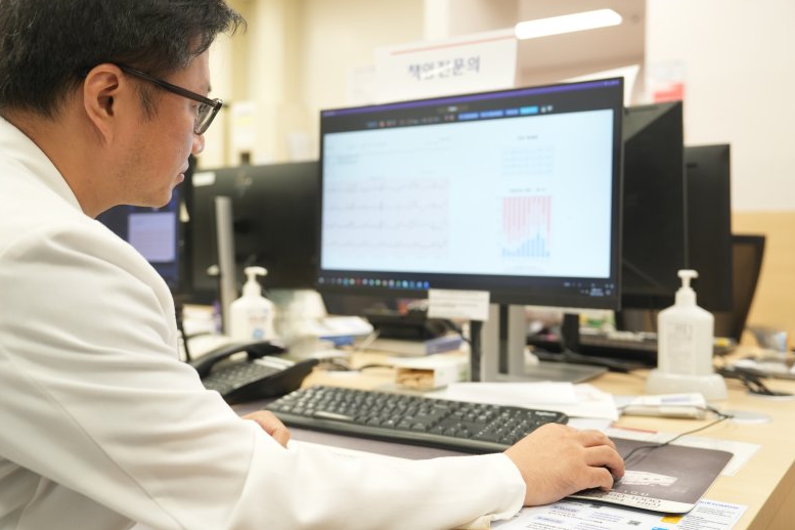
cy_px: 258
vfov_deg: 37.8
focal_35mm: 35
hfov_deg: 54.4
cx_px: 397
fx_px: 773
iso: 640
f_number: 2.8
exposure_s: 1/100
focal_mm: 34
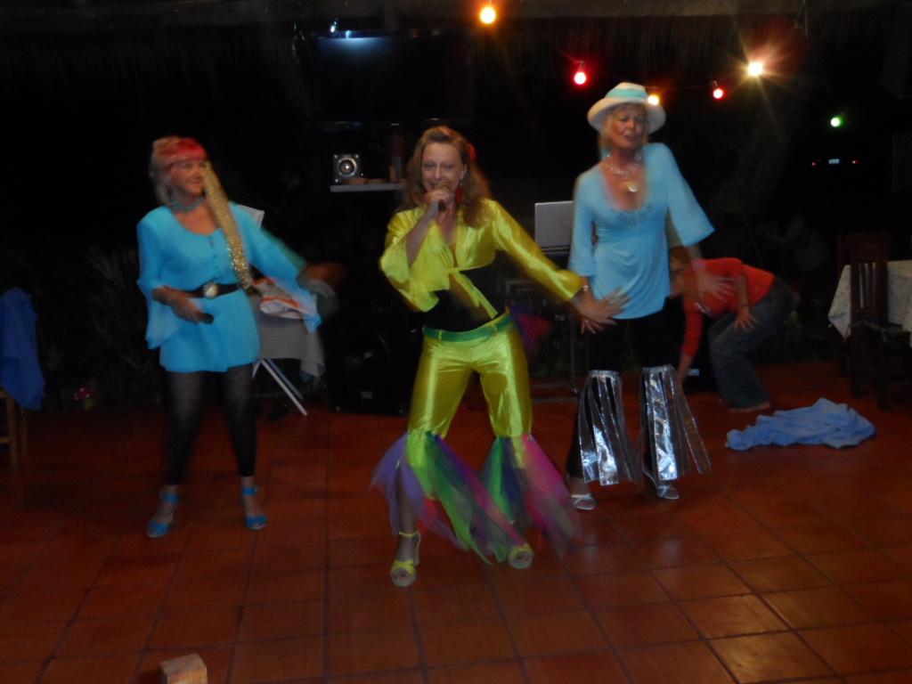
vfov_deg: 35.1
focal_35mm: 41
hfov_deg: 45.8
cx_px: 456
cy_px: 342
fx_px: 1080
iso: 640
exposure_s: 1/15
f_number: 3.7
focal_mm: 6.8
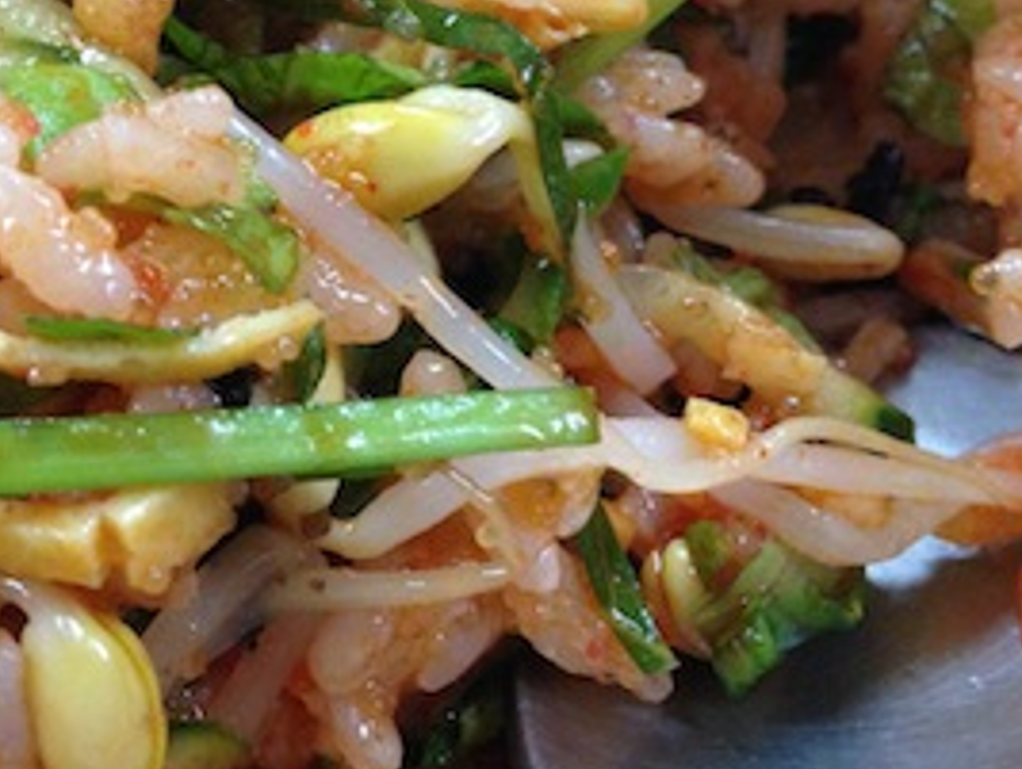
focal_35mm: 79
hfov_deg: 24.6
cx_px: 333
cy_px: 337
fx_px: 2336
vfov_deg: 18.7
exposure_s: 1/20
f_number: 2.4
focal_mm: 4.13
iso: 250
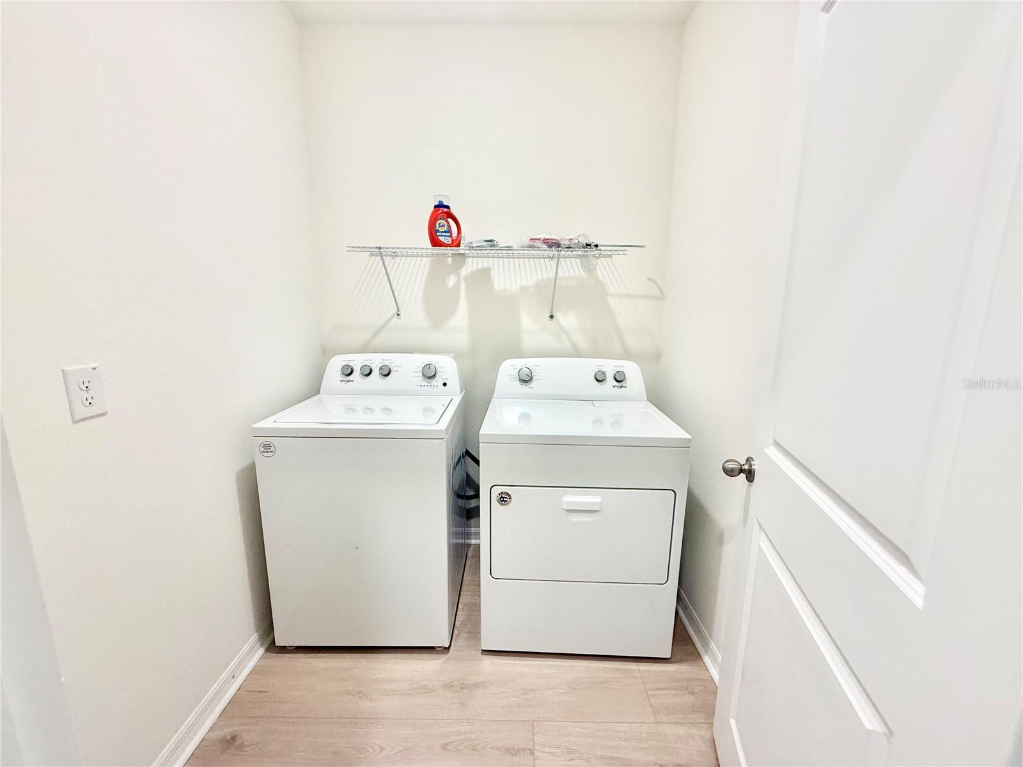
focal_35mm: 14
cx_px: 512
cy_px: 384
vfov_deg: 85.7
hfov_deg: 102.1
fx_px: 414
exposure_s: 1/120
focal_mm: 2.22
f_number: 2.2
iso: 250
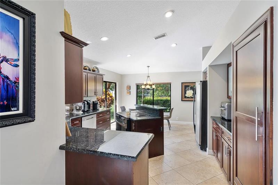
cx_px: 139
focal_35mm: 17
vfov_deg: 70.3
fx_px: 131
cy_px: 92
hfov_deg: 93.3
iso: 400
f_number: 7.1
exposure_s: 1/6
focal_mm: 17
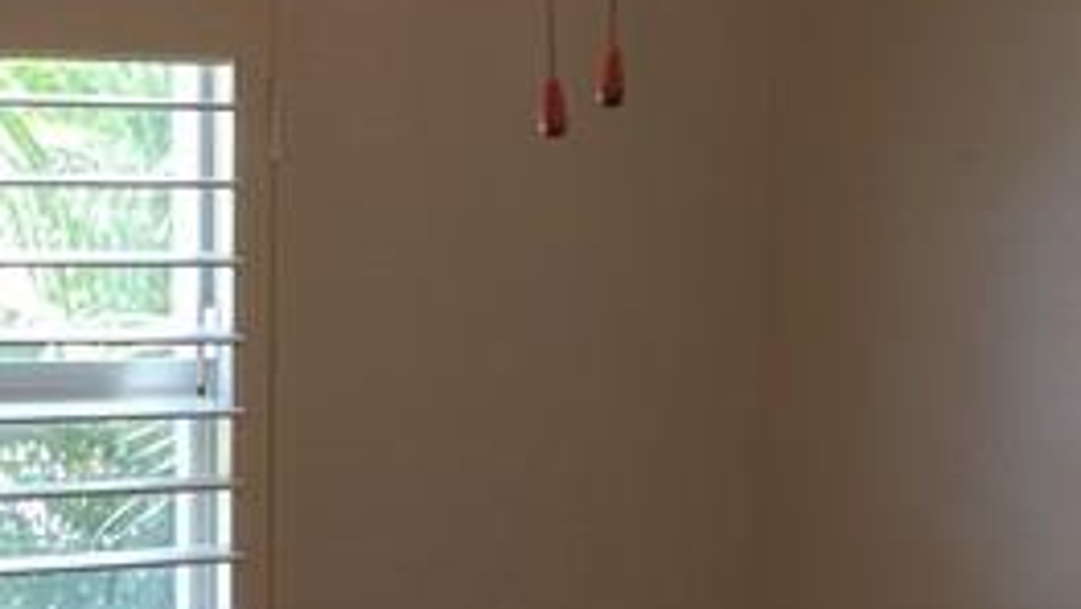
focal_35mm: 123
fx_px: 3526
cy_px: 1395
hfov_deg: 17.4
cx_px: 329
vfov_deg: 9.0
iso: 32
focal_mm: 4.15
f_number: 2.2
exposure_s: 1/60
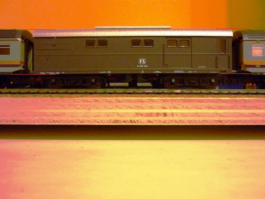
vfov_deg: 42.9
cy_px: 100
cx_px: 132
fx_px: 253
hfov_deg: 55.4
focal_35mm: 33
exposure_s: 1/25
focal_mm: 5.5
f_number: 2.8
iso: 400
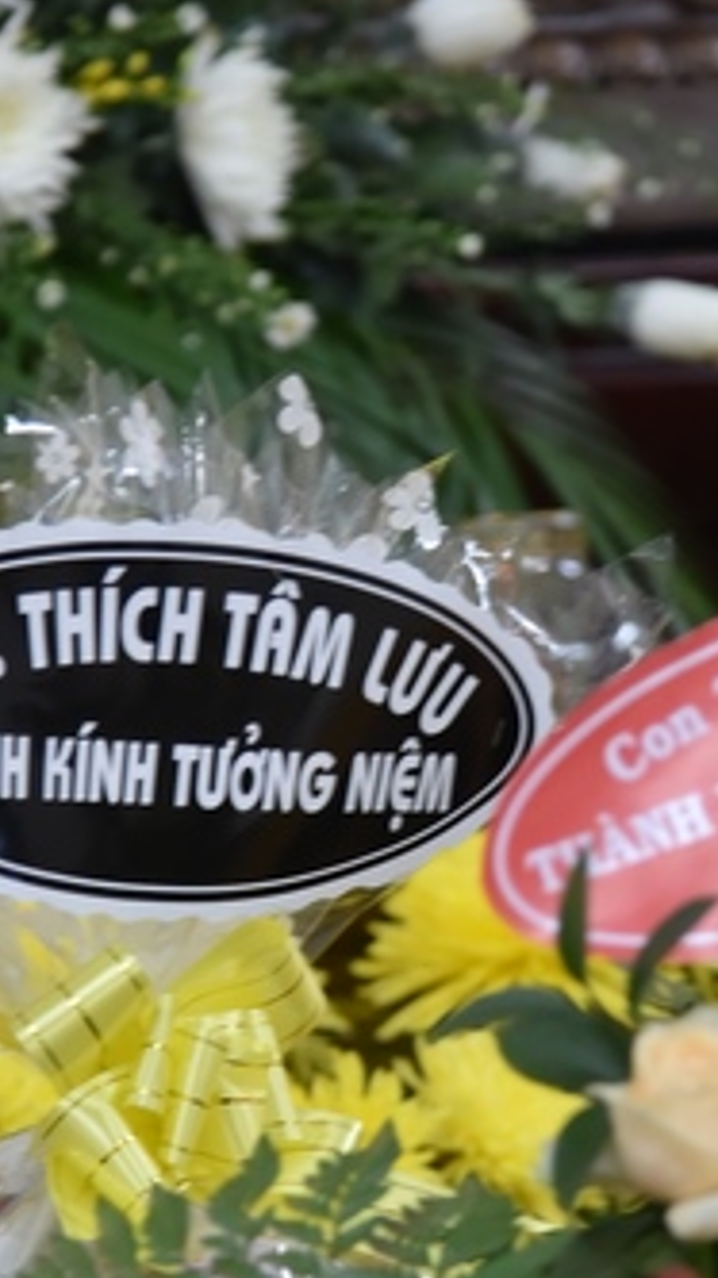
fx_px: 7286
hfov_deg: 5.6
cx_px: 265
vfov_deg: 10.0
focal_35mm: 215
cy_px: 1013
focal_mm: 105
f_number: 4
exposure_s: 1/60
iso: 1600
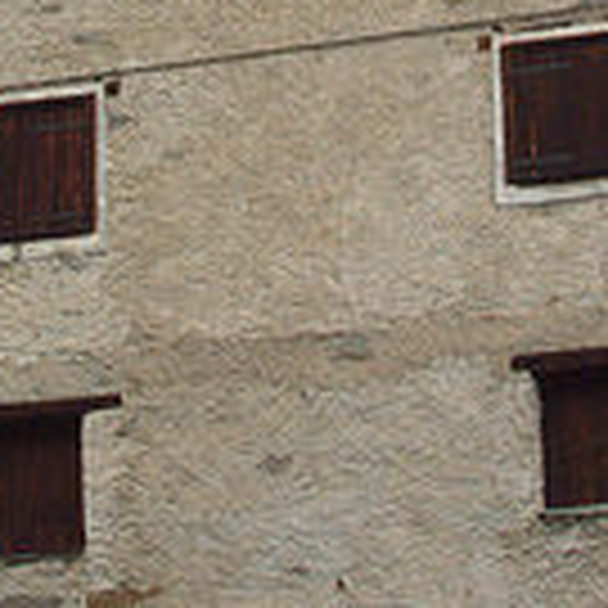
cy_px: -95
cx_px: 405
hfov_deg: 8.8
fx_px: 3952
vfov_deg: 8.7
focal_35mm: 199
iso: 640
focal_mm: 35
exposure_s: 1/500
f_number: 11
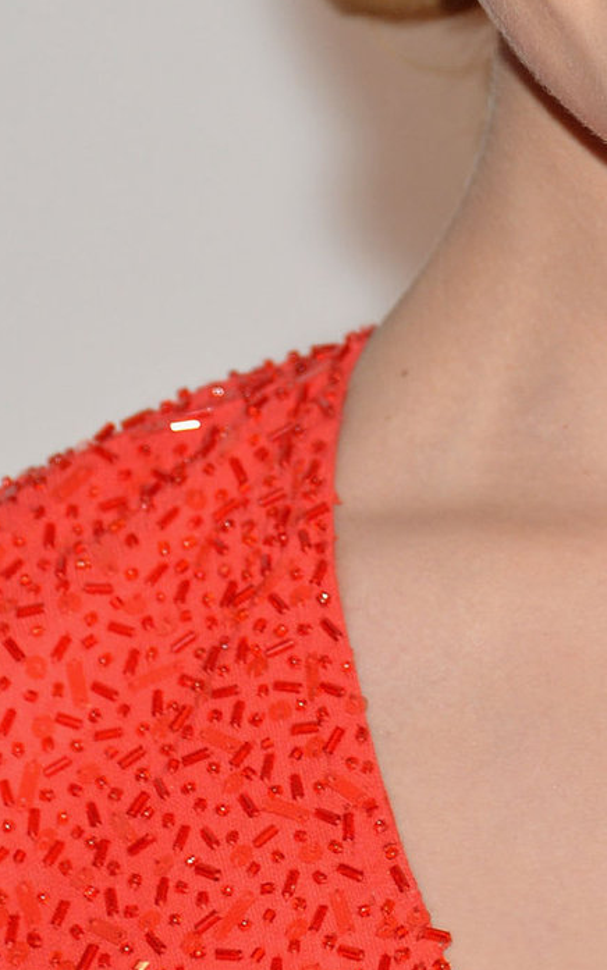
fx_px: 18278
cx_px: 891
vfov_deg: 3.0
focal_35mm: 691
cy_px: 56
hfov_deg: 1.9
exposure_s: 1/250
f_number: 6.3
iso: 1000
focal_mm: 230
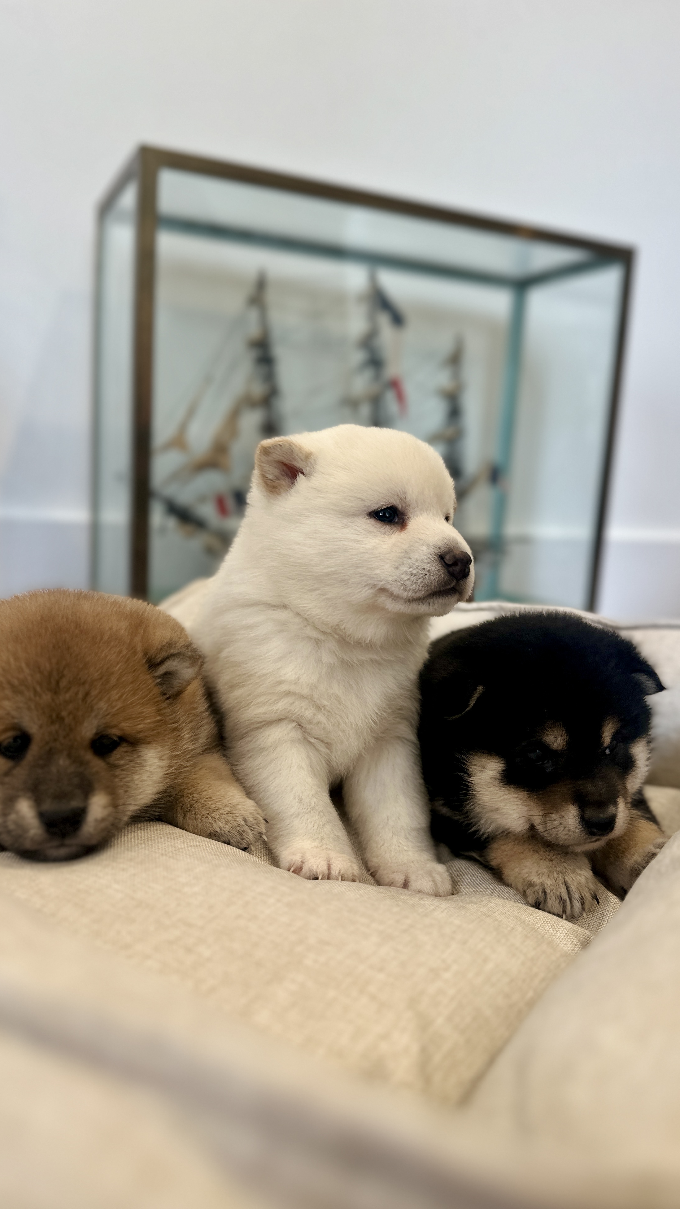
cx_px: 335
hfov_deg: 42.9
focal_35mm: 27
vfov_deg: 69.9
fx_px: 866
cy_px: 609
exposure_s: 1/100
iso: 125
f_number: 1.78
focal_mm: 6.86
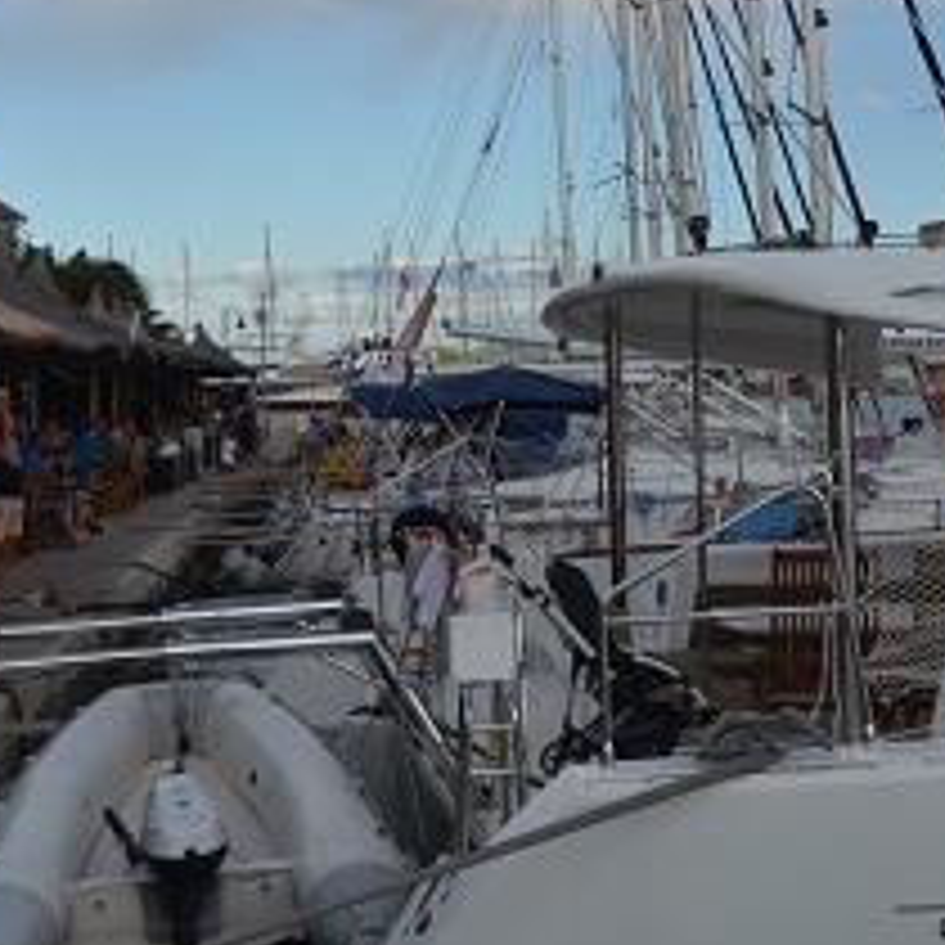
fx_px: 2471
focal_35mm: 80
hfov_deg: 21.6
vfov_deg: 21.3
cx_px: 522
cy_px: 140
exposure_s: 1/3200
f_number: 5.6
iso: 640
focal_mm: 24
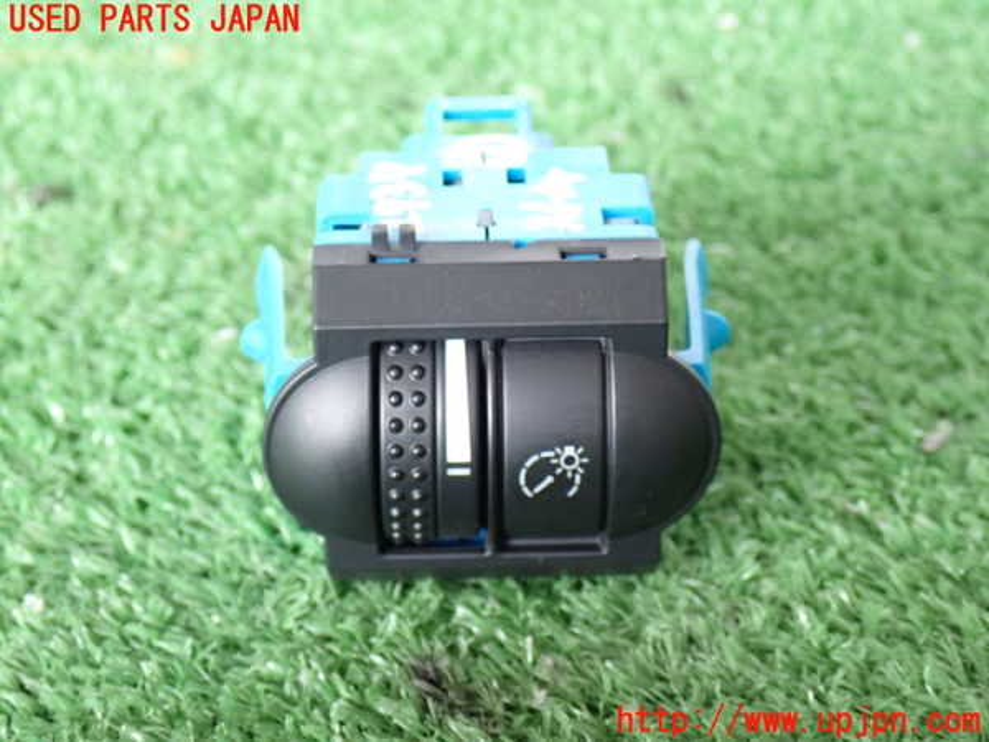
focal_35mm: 77
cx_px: 494
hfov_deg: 25.3
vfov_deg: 19.1
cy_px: 371
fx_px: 2200
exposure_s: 1/30
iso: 800
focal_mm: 13.65
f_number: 4.1
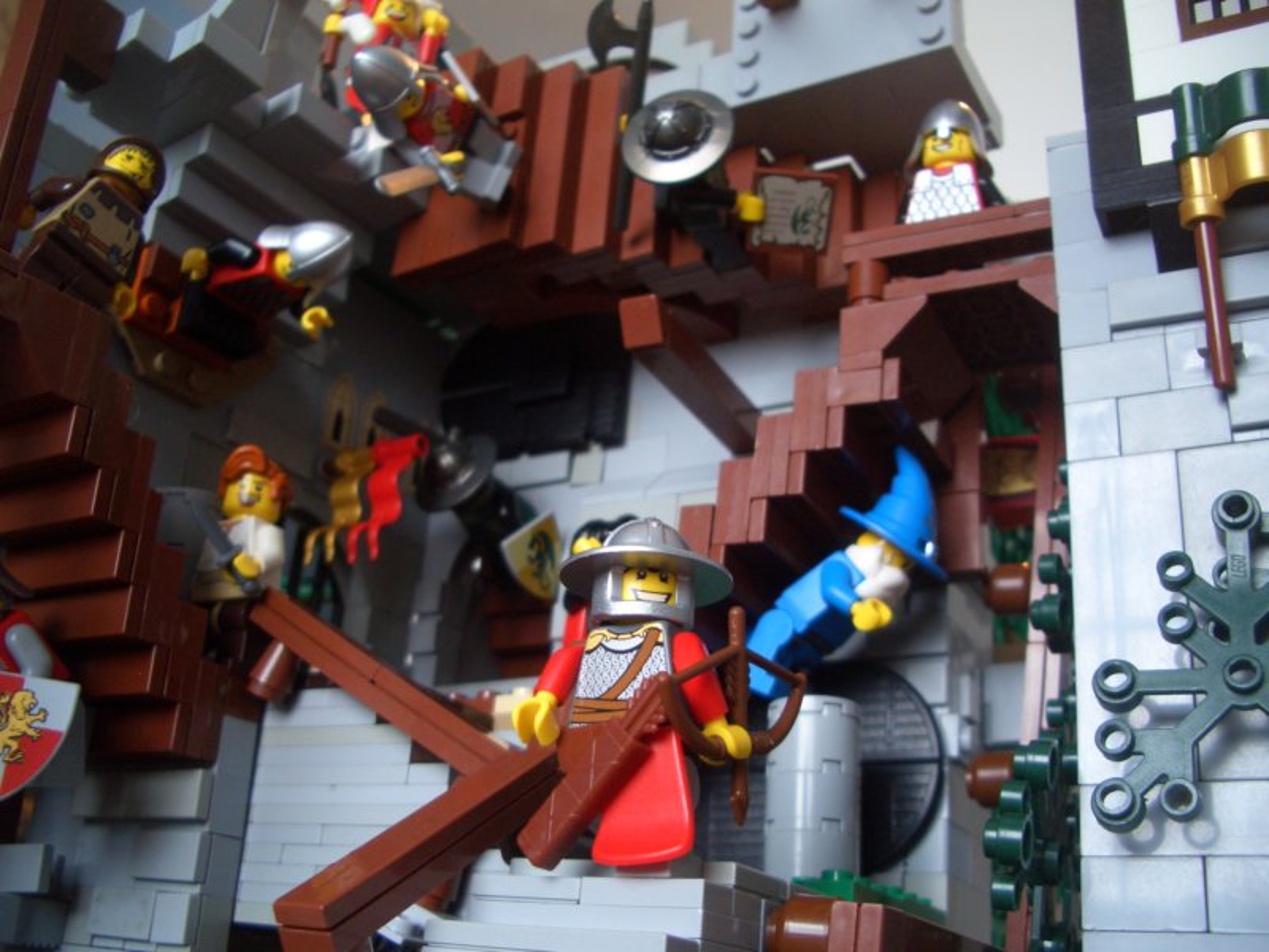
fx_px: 1283
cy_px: 476
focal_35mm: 35
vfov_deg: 40.7
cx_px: 634
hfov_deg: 52.6
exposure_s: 1/8
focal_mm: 5.8
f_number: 2.6
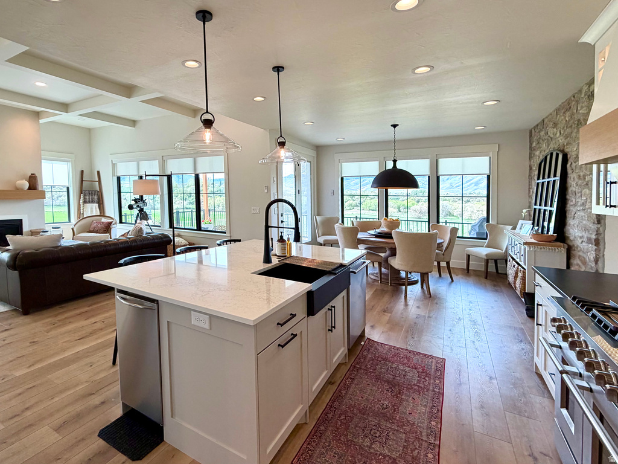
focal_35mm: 14
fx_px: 250
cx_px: 309
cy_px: 232
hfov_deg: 102.1
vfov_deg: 85.7
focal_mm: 2.22
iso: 100
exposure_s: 1/120
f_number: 2.2
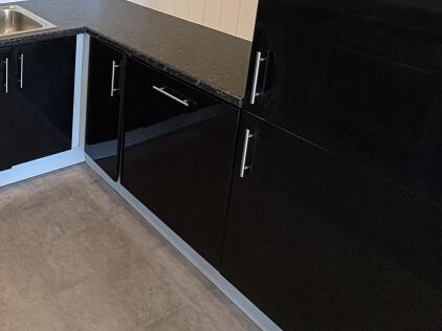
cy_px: -4
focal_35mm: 34
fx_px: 434
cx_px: -8
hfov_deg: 45.0
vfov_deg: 37.1
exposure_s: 1/50
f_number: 2.2
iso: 160
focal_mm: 2.22
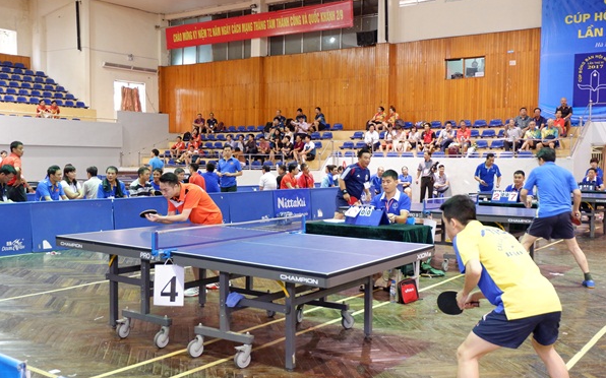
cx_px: 304
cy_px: 197
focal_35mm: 39
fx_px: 644
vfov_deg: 32.7
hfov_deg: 50.4
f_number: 4.5
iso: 2500
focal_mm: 25.6
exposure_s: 1/52
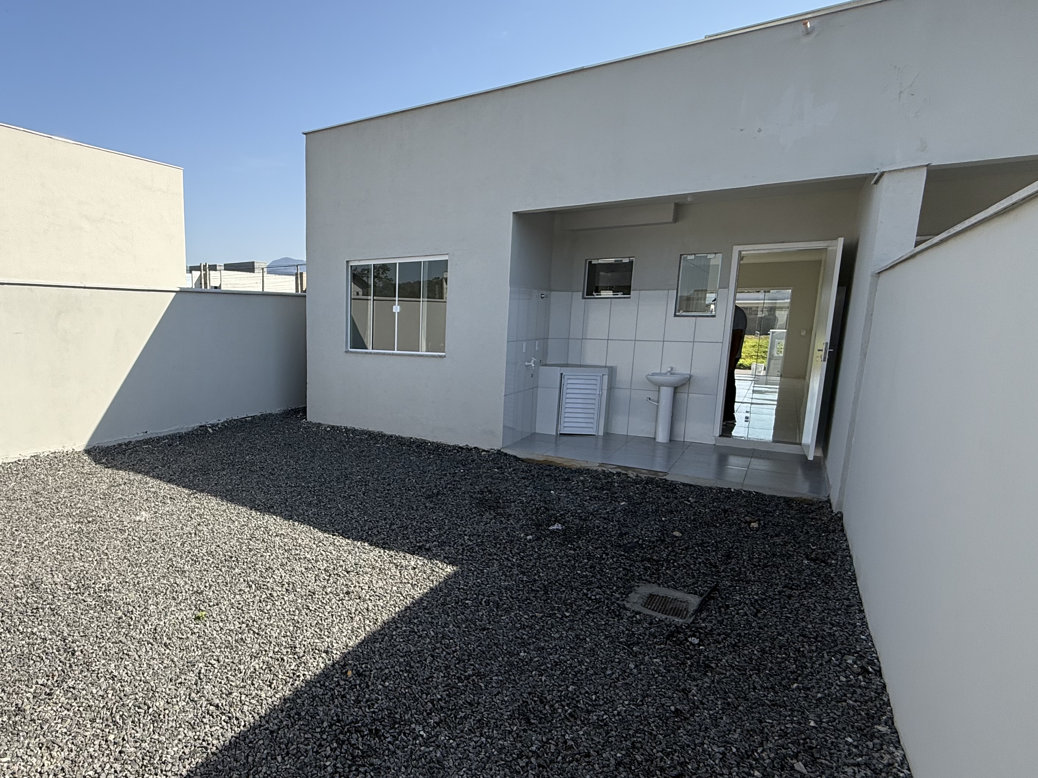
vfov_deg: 65.9
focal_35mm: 20
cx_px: 341
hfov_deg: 78.9
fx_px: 600
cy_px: 415
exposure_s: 1/1399
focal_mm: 2.22
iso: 50
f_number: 2.2
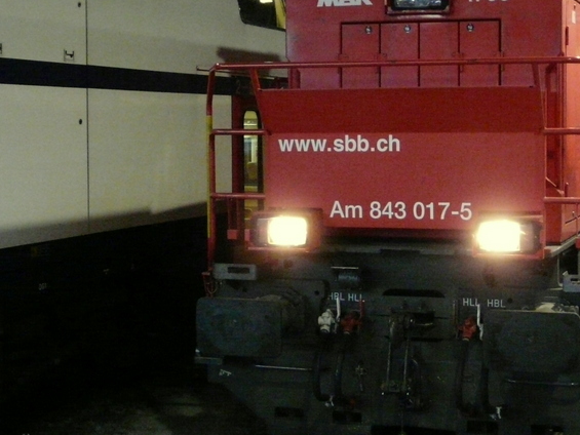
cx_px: 439
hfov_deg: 27.7
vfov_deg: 21.3
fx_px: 1156
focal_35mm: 69
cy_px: 170
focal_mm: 6.4
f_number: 3.2
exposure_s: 1/20
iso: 800
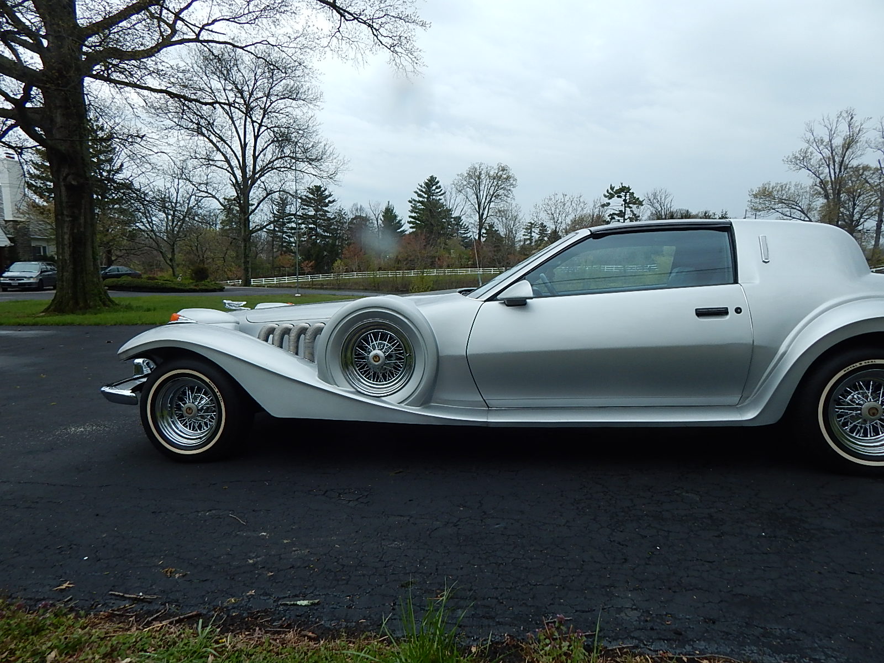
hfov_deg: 76.4
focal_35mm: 22
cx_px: 442
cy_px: 332
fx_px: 562
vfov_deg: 61.1
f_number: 3
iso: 125
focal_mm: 4
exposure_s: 1/1000
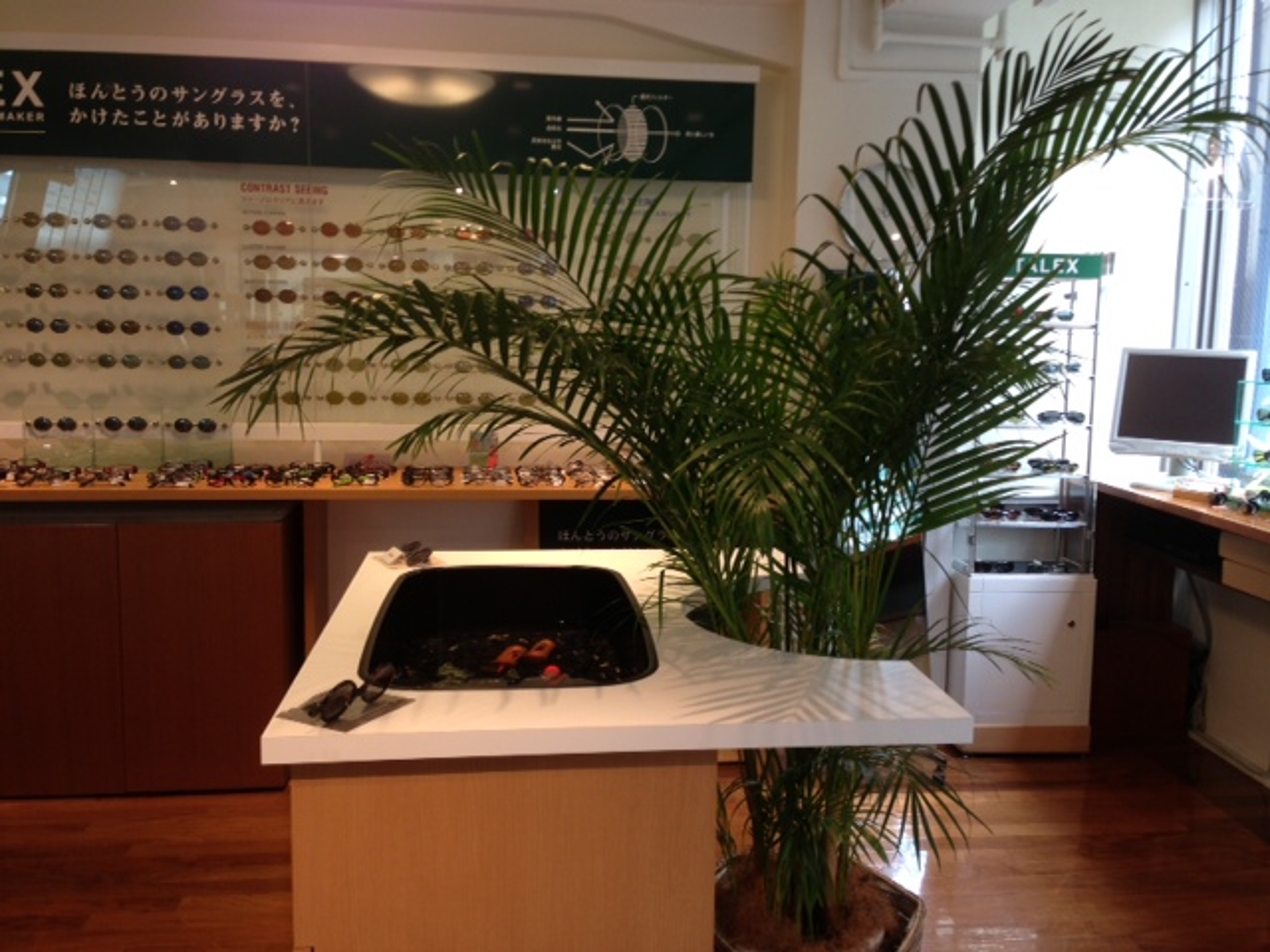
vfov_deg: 42.9
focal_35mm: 33
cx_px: 635
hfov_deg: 55.4
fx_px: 1211
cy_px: 476
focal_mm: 4.13
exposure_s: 1/30
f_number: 2.4
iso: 50
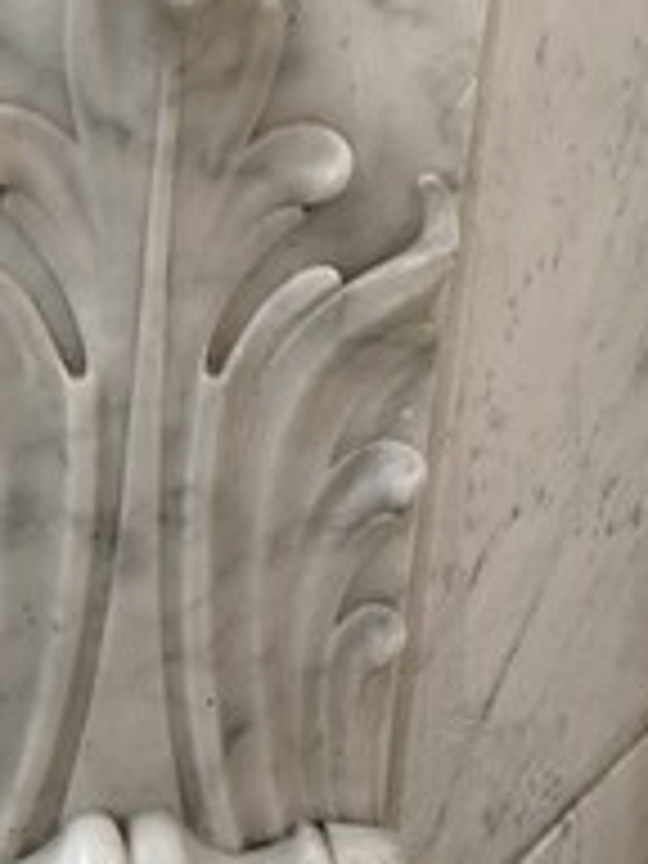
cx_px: 112
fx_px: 1622
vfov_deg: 29.5
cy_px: 612
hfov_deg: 22.2
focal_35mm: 65
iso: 125
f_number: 1.8
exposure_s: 1/61
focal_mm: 4.25
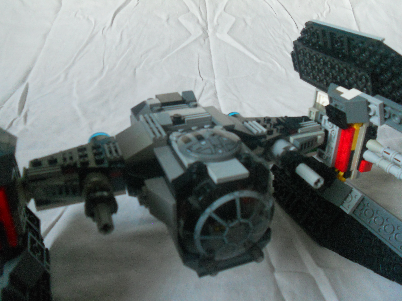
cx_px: 201
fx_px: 372
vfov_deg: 44.2
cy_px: 150
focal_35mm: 32
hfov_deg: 56.8
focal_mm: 5.8
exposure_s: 1/20
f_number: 3.5
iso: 400
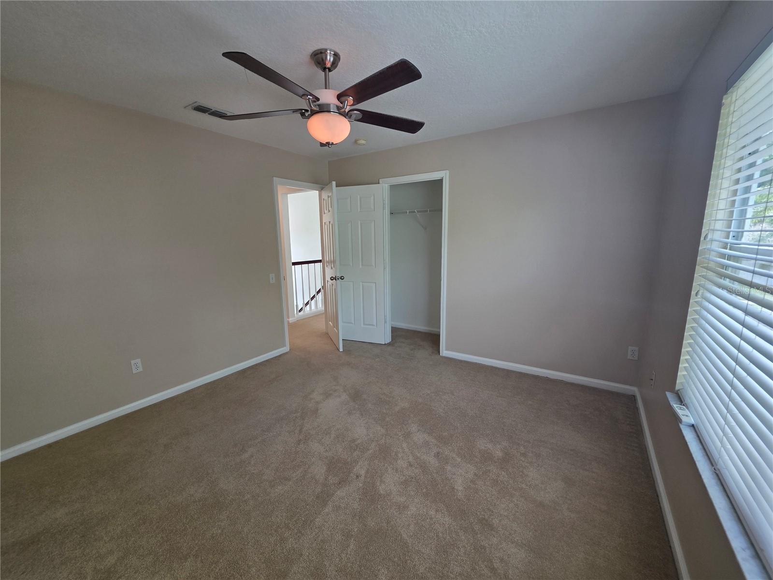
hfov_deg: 106.2
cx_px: 386
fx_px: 290
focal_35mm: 13
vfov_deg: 89.9
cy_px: 290
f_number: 1.9
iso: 100
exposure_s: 1/120
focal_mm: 2.2
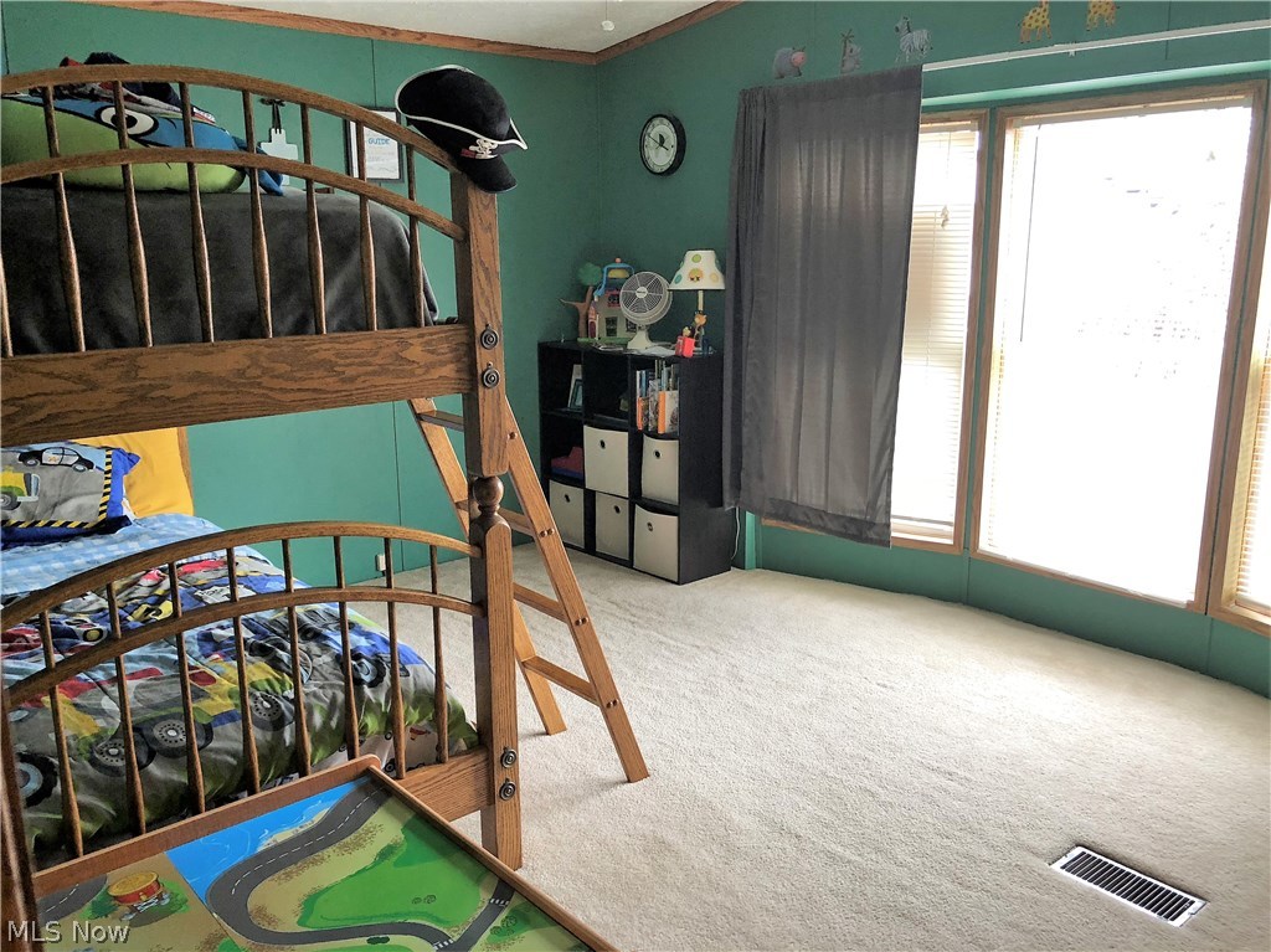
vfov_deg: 49.7
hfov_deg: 63.5
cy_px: 476
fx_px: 1028
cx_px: 636
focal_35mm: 28
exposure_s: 1/17
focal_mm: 3.99
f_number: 1.8
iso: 40
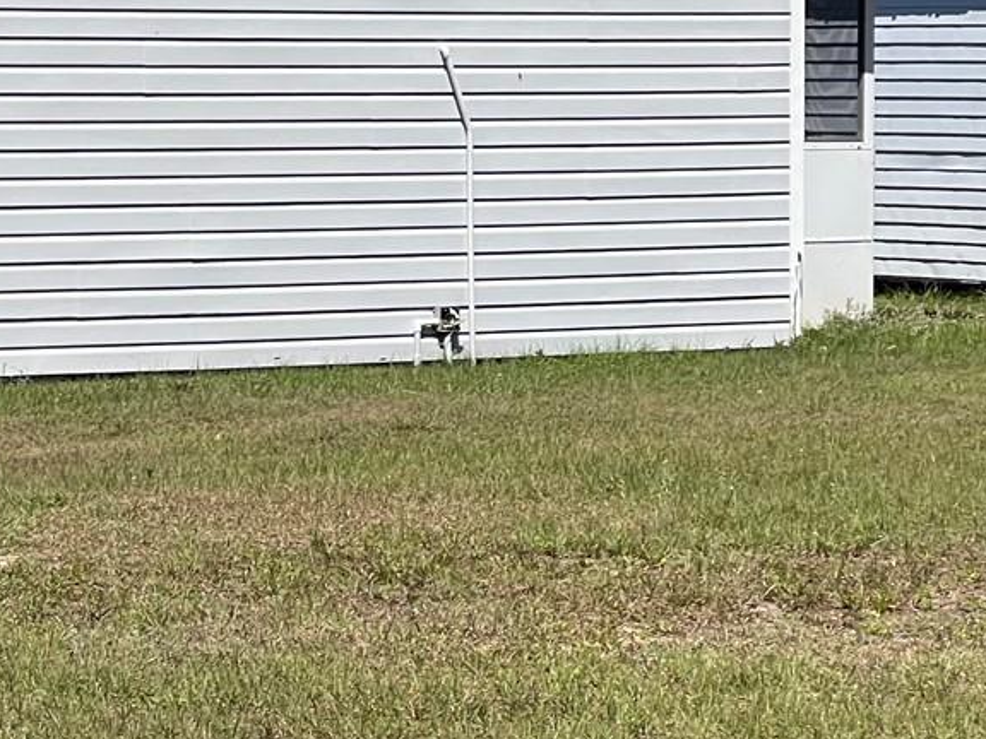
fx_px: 6096
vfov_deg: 6.9
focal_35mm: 214
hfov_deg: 9.2
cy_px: 188
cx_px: 146
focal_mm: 9
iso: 32
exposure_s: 1/1143
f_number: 2.8
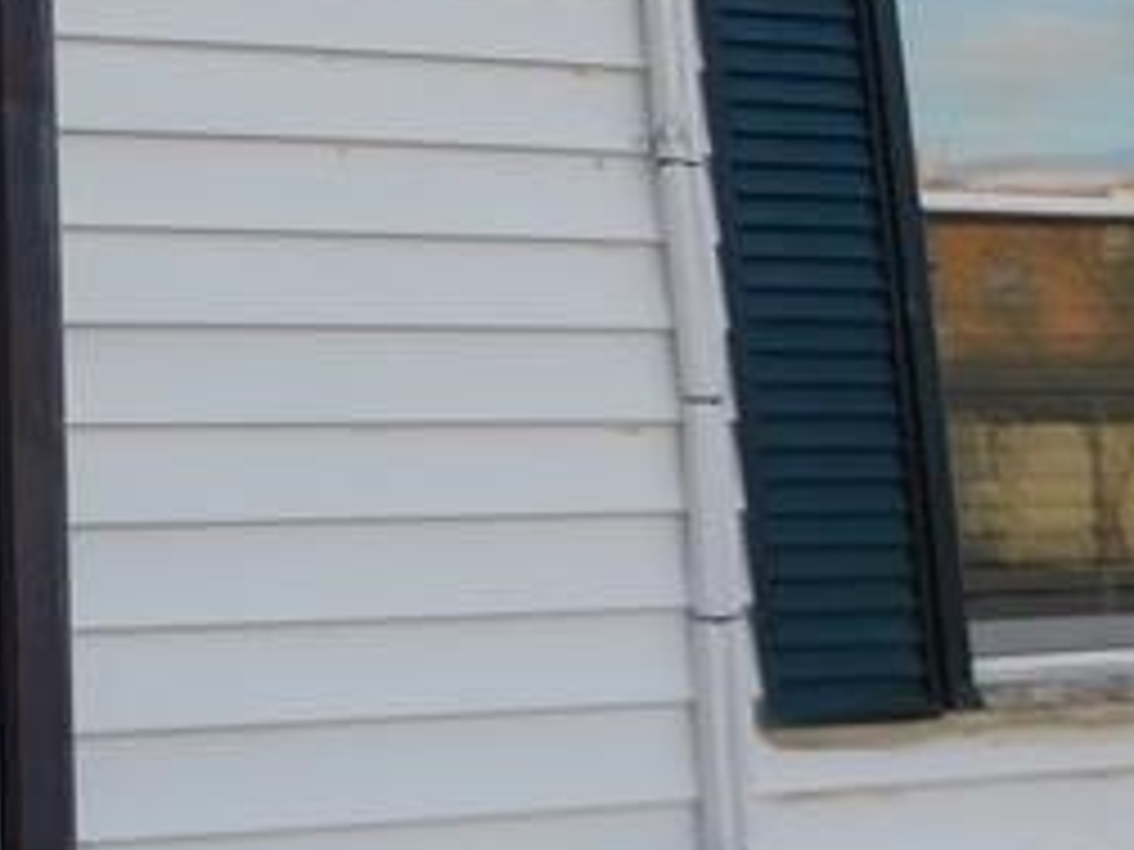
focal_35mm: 73
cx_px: -117
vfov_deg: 19.2
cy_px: -121
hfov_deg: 24.8
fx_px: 2391
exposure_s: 1/640
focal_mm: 4
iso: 125
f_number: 3
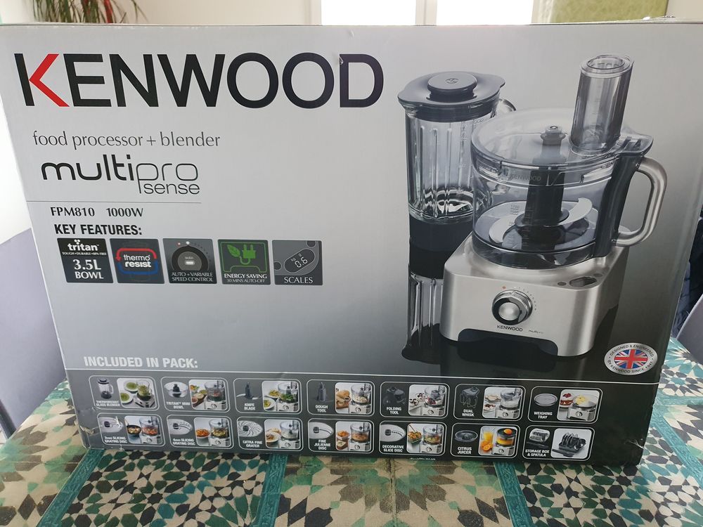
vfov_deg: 53.1
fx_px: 528
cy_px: 264
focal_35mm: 26
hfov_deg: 67.3
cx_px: 352
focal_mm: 4.32
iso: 400
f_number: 1.5
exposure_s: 1/50
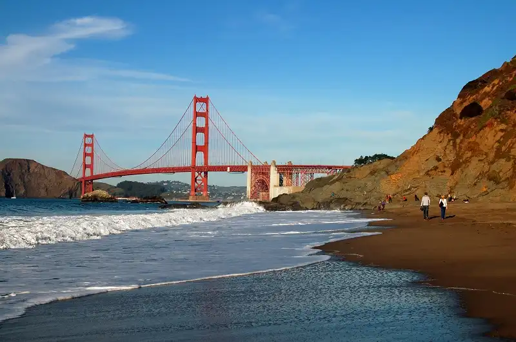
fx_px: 902
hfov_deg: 31.9
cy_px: 171
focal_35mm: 63
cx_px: 258
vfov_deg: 21.5
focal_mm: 42
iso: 200
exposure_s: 1/500
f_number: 11
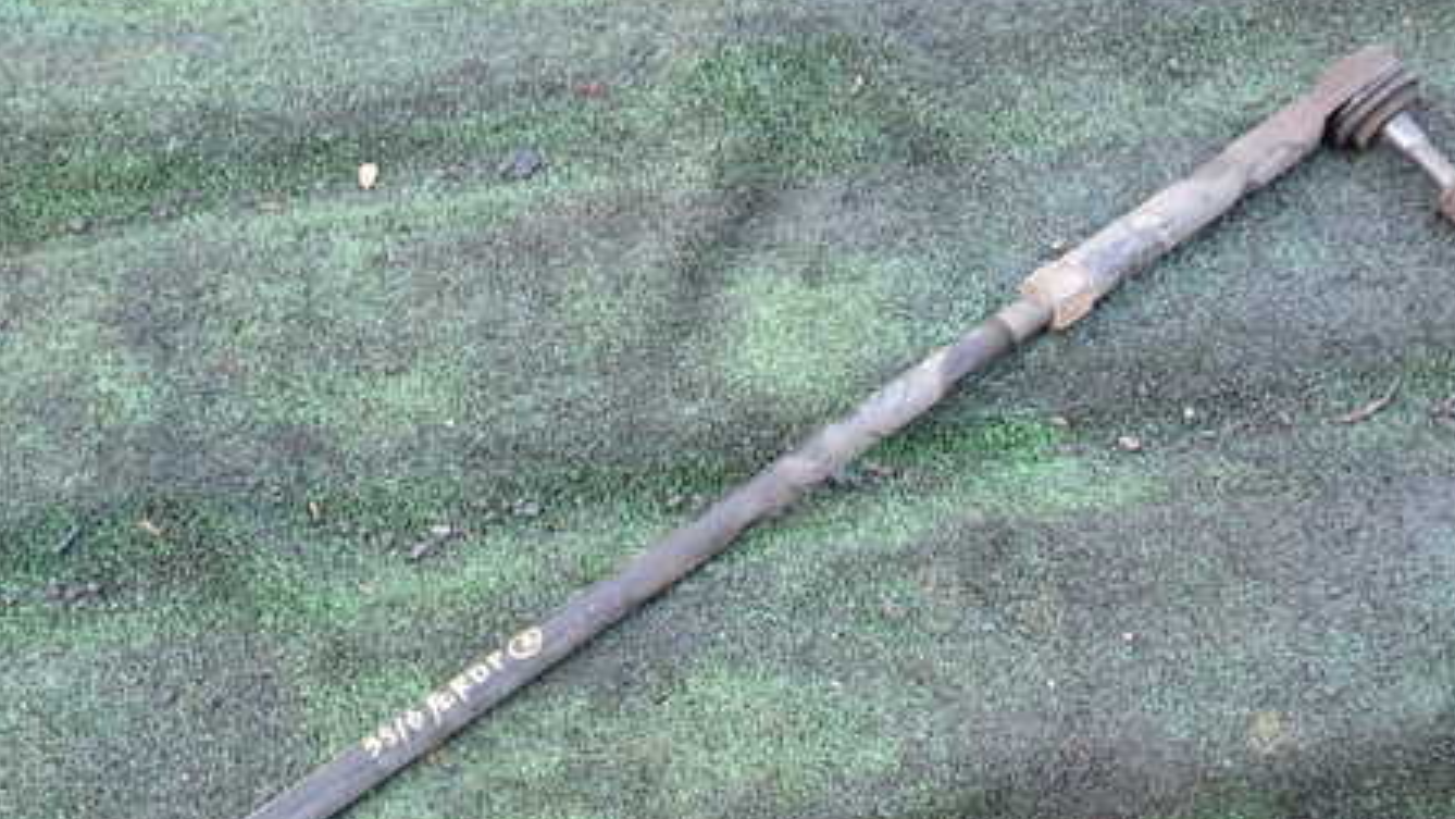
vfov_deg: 26.9
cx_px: 607
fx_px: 1698
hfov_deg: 46.2
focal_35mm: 44
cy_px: 558
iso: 100
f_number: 2.3
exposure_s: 1/80
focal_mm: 5.4
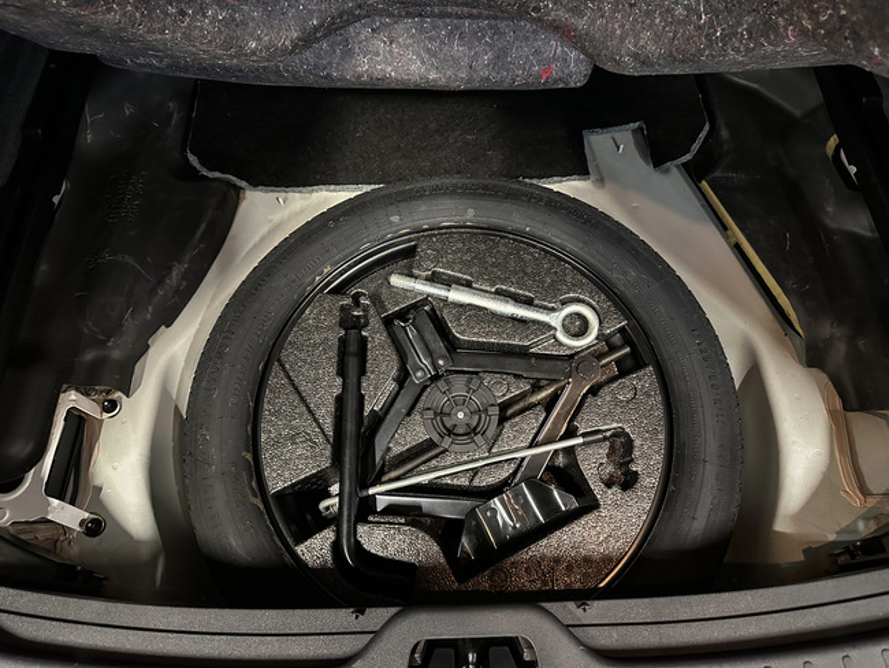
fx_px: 617
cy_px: 334
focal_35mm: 24
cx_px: 444
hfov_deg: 71.6
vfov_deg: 56.8
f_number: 1.78
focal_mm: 6.86
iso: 800
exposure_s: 1/25
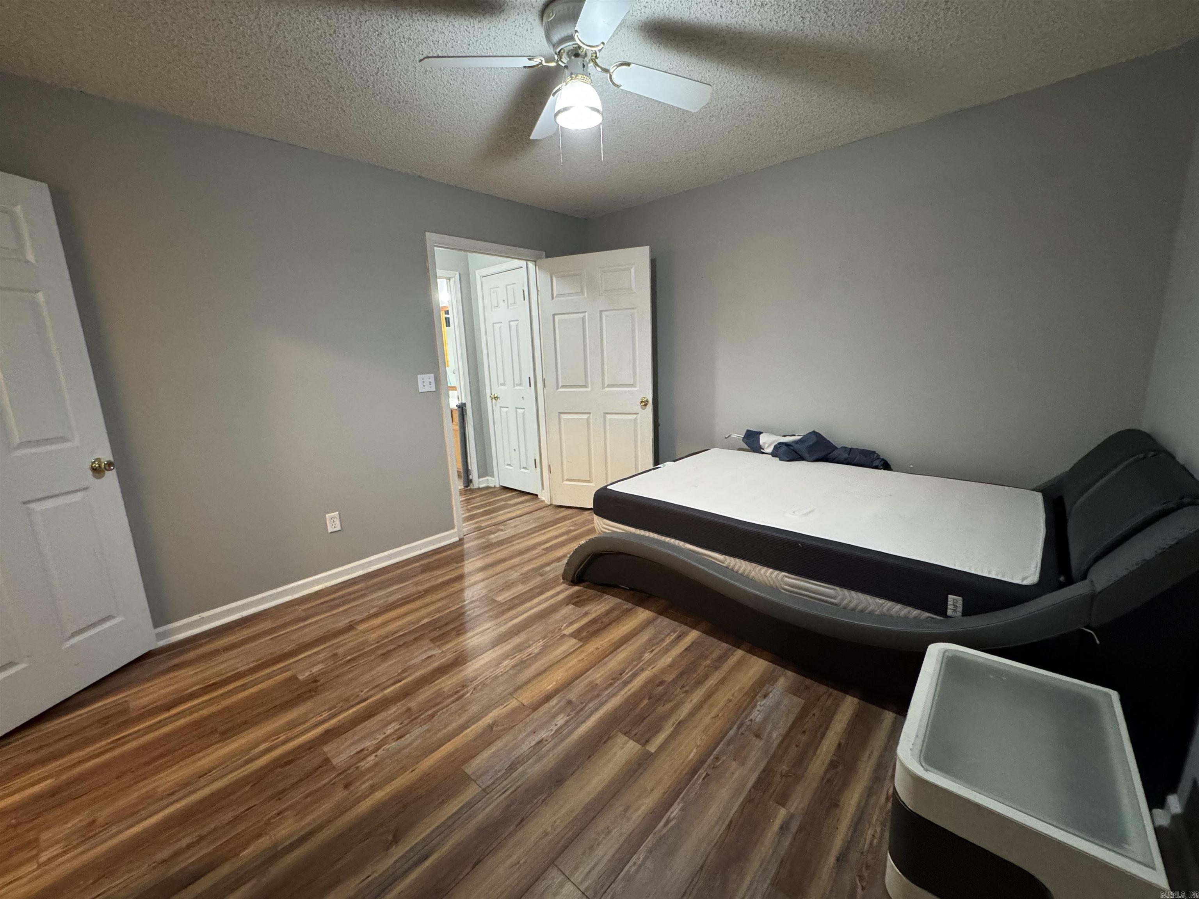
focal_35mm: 14
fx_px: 485
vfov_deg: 85.7
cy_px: 450
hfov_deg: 102.1
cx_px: 600
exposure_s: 1/60
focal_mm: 2.22
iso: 640
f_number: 2.2
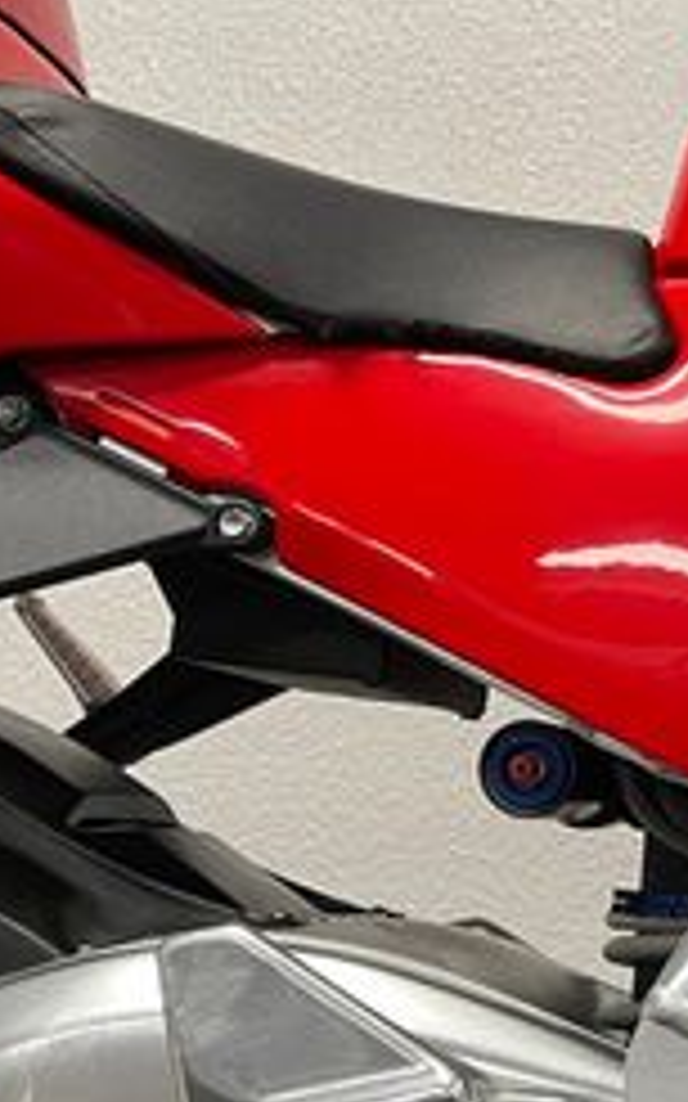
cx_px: 1097
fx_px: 2161
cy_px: 751
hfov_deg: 16.2
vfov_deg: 28.4
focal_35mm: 72
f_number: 1.6
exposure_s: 1/50
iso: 125
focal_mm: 5.1
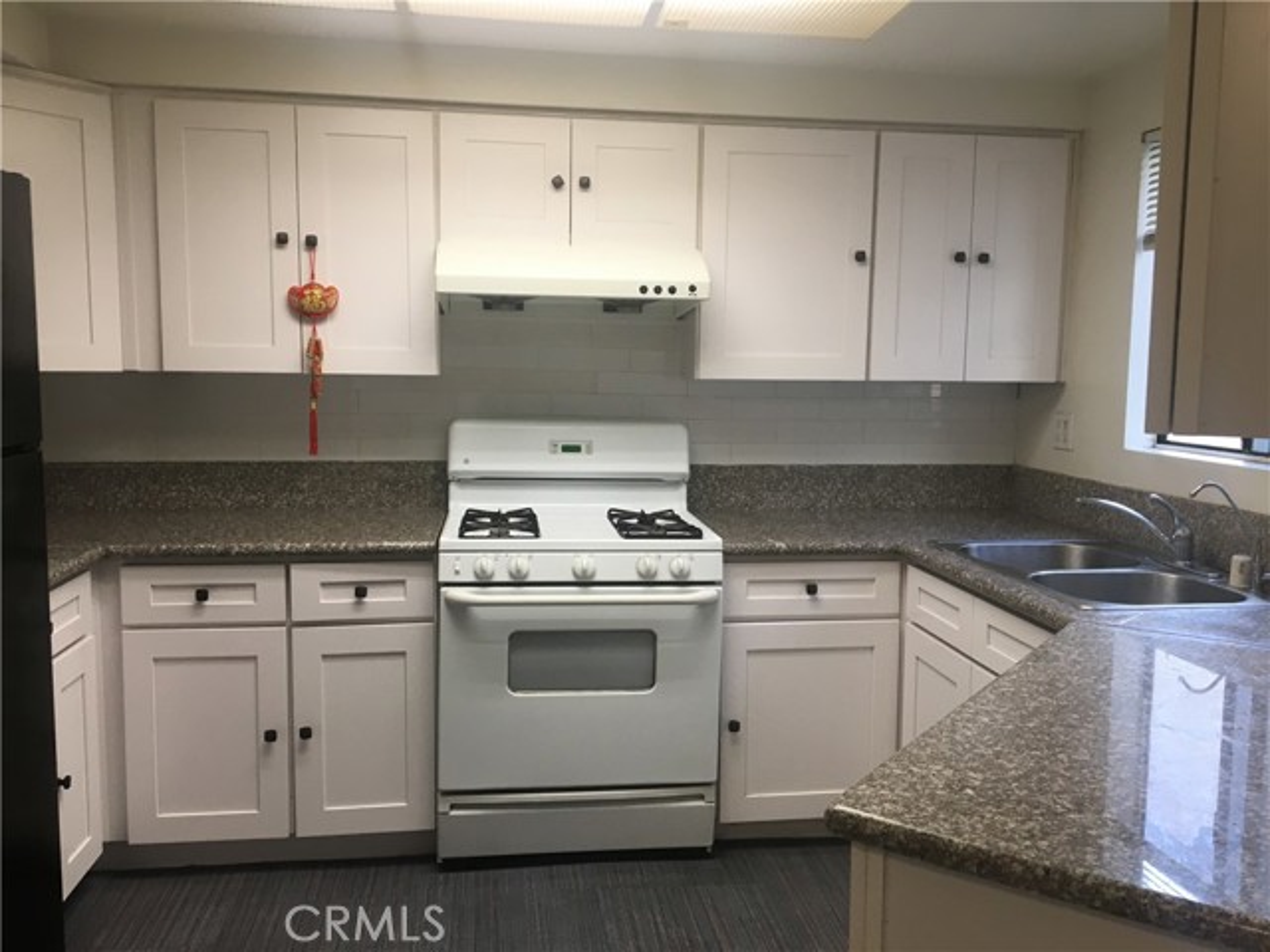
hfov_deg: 61.7
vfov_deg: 48.2
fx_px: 1064
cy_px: 476
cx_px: 635
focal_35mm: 29
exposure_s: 1/30
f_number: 2.2
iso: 32
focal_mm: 4.15
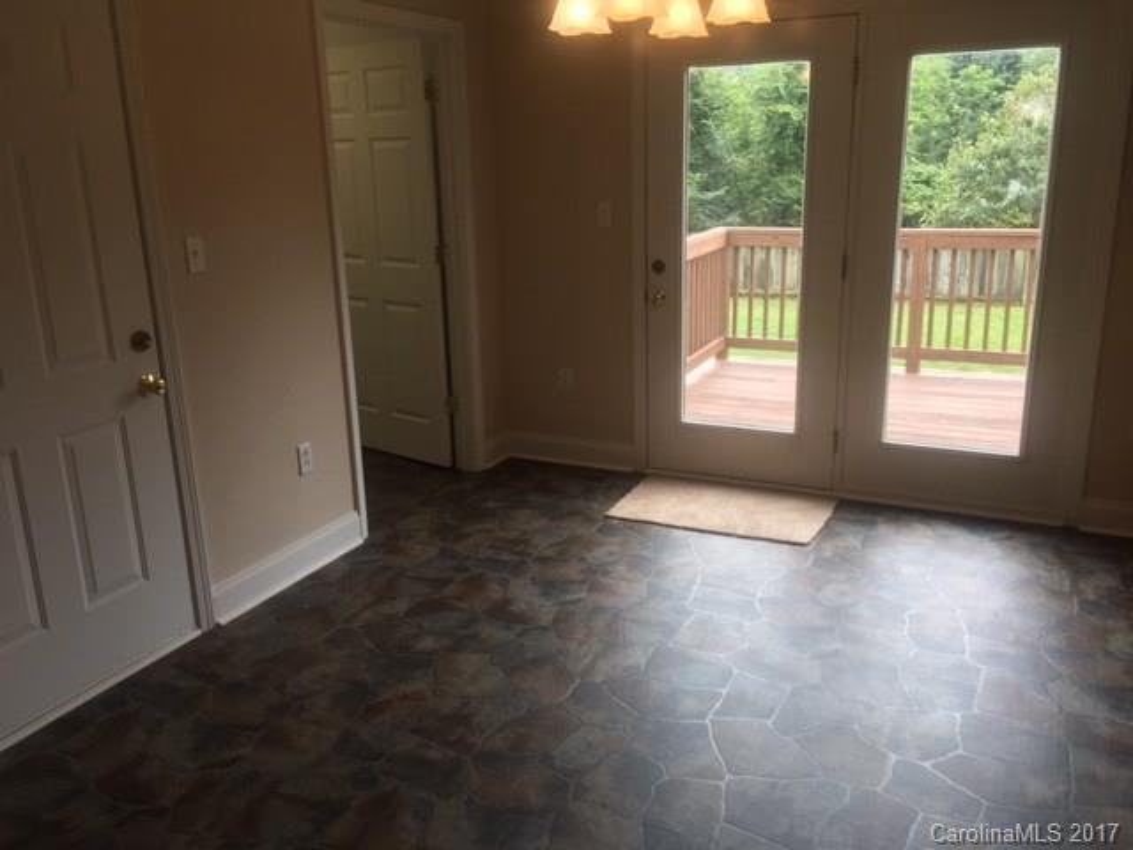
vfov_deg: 48.2
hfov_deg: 61.7
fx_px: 949
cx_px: 566
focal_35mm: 29
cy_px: 425
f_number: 2.2
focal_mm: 4.15
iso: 25
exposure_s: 1/120
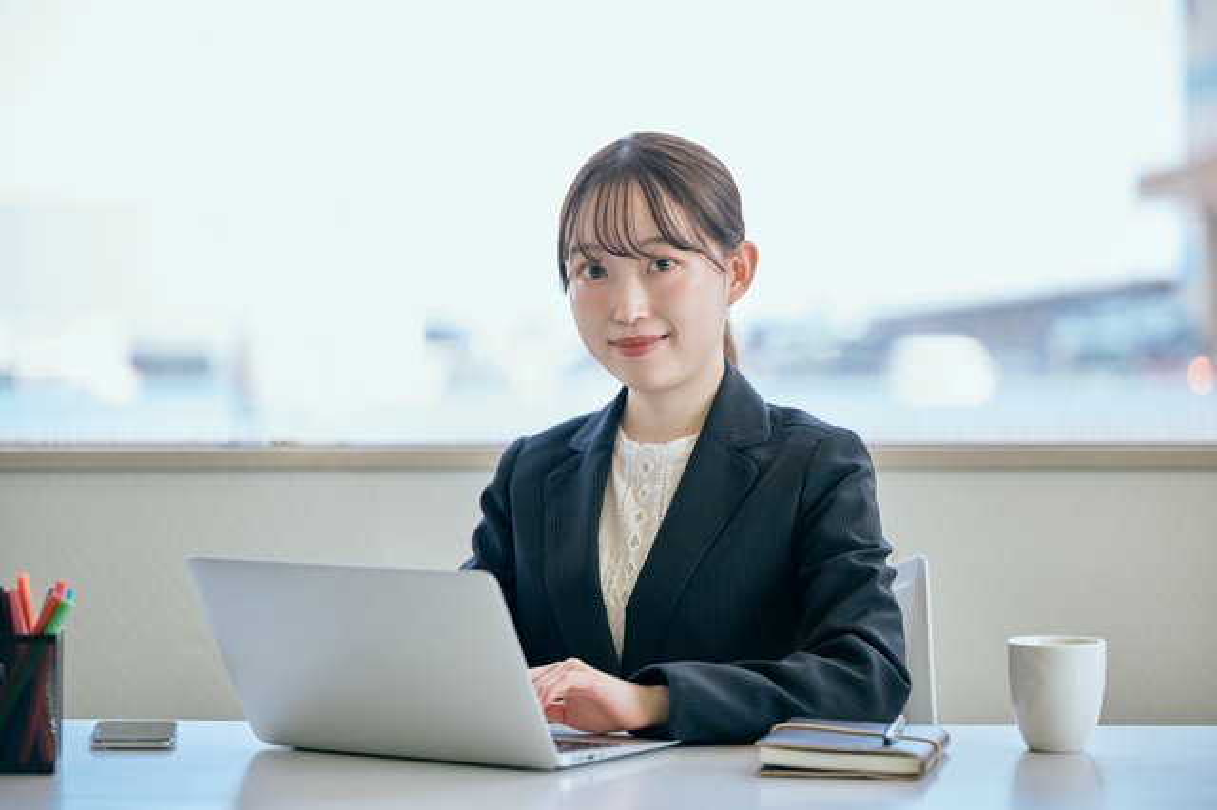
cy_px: 405
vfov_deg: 13.0
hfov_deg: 19.5
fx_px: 3548
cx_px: 608
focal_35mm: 105
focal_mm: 105
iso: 360
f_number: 2.8
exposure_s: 1/250
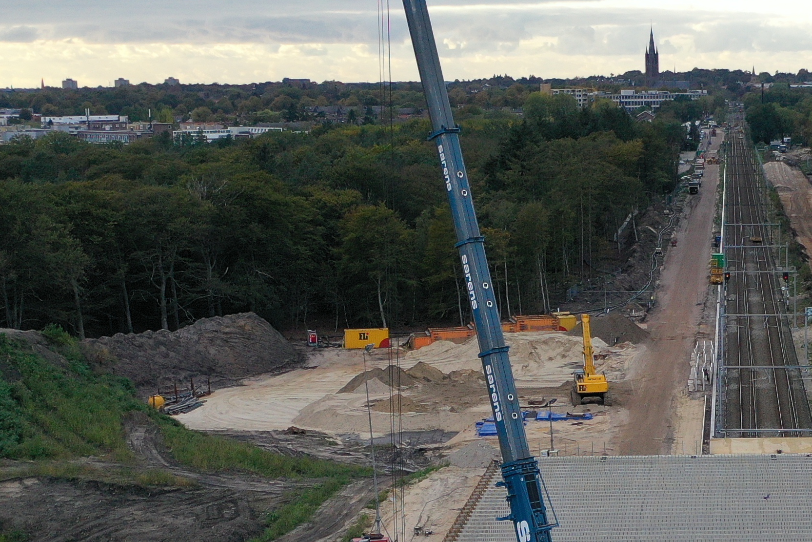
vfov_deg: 14.7
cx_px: 707
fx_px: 2075
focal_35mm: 92
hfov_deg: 21.7
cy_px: 509
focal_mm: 10.26
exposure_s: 1/50
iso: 200
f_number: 2.8
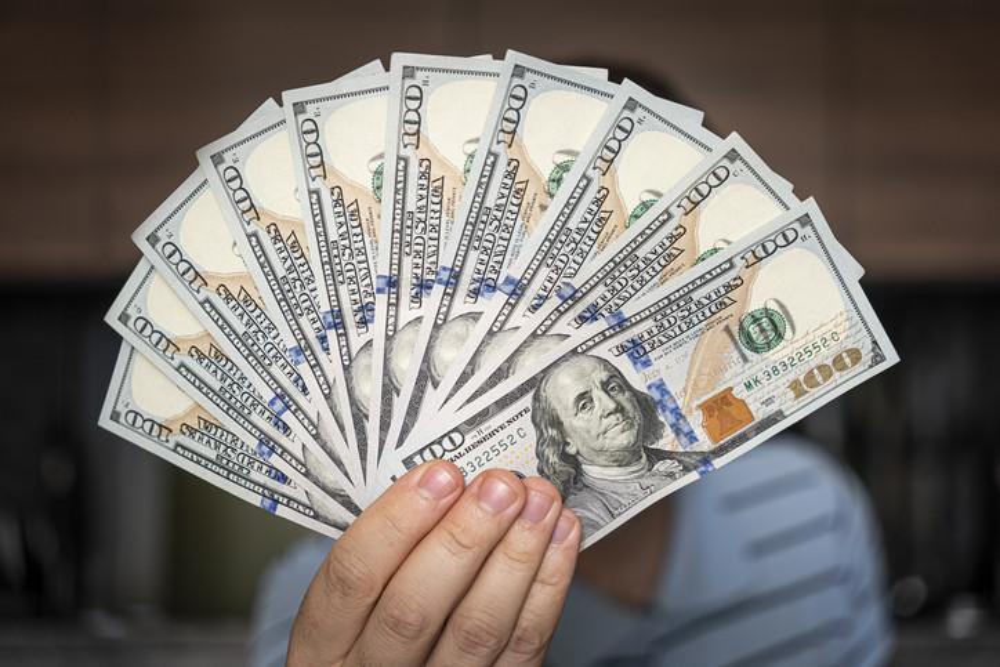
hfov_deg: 27.0
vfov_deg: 18.2
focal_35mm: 75
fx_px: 2084
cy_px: 334
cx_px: 500
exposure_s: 1/15
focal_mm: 50
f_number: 2.8
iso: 100
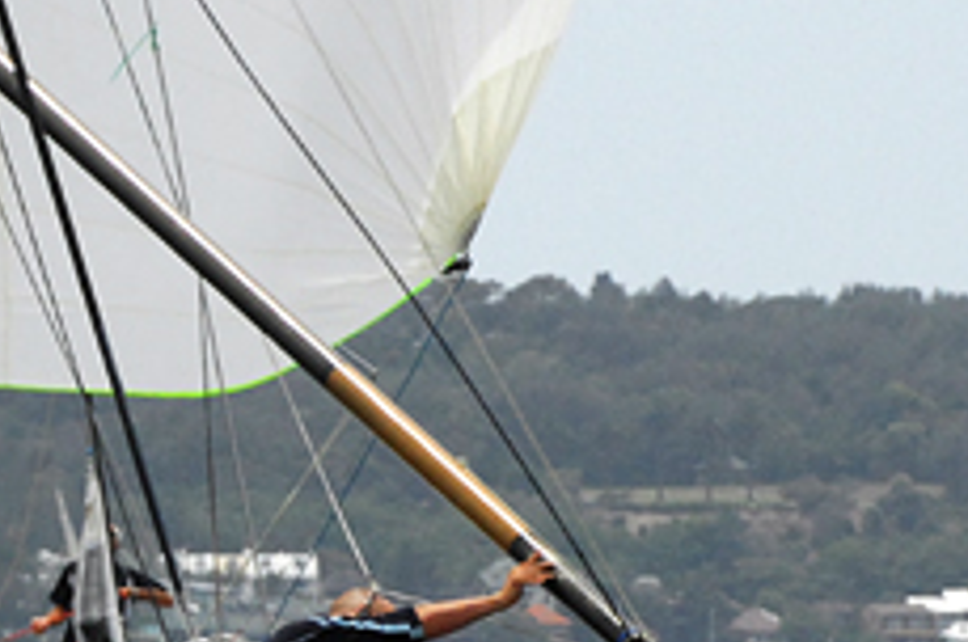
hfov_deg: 3.3
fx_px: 16862
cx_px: -245
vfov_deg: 2.2
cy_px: 822
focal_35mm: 628
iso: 400
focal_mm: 160
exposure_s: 1/1000
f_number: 8
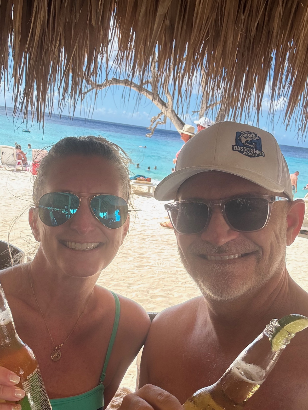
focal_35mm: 35
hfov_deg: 40.7
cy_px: 230
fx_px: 415
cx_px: 140
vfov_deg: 52.5
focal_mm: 2.69
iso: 25
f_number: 1.9
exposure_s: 1/219
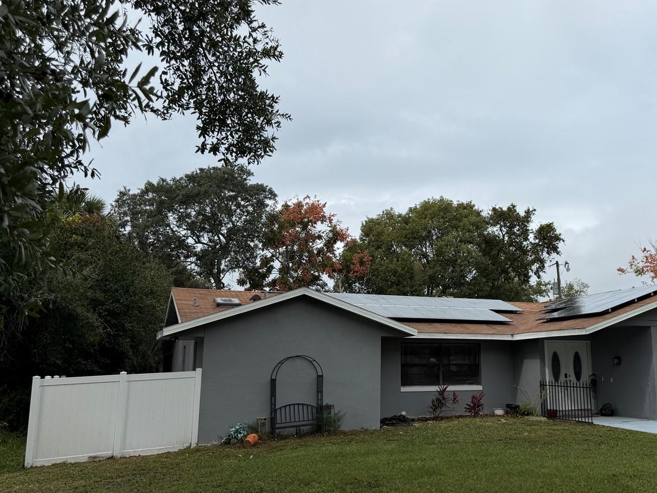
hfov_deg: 54.3
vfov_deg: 42.9
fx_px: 626
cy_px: 249
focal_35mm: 33
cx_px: 436
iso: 80
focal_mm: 6.76
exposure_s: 1/5714
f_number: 1.78
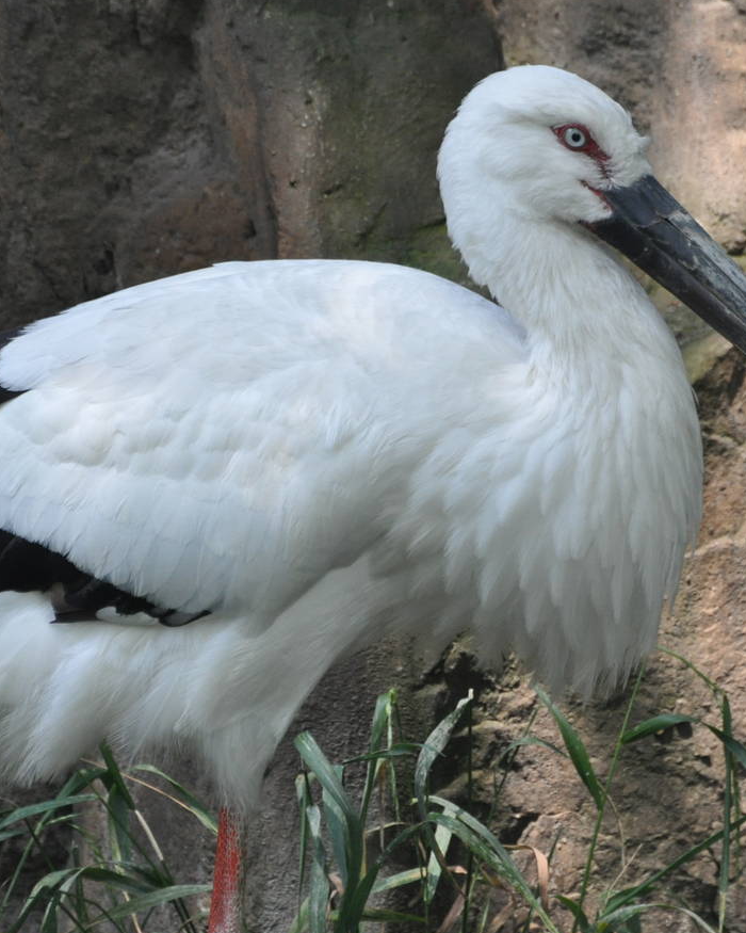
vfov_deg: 2.5
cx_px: 385
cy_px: 475
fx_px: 21278
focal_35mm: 771
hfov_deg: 2.0
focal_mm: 300
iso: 800
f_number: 5.6
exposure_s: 1/500
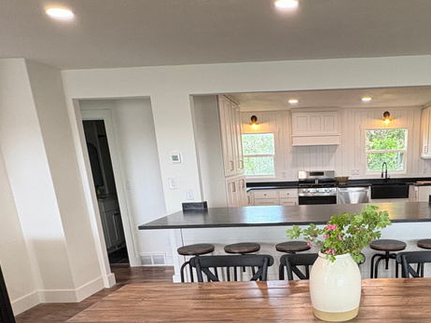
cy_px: 274
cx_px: 314
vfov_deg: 42.7
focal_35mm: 31
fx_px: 386
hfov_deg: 56.0
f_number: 2.2
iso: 200
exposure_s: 1/120
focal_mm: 2.22
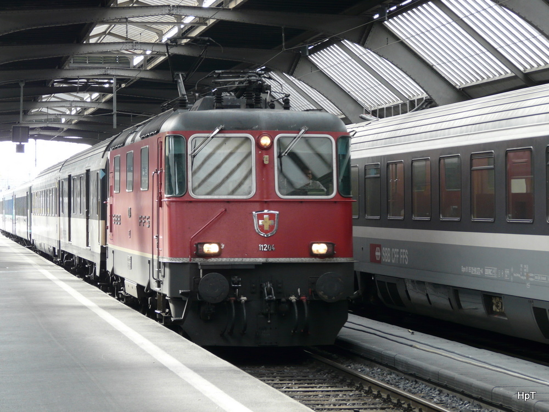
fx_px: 2078
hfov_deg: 15.1
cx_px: 274
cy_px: 206
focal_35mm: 131
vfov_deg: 11.3
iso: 125
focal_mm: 21.6
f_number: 3.6
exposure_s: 1/60
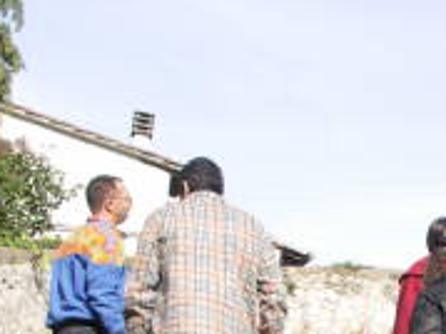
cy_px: 411
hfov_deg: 22.6
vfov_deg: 17.5
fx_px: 1030
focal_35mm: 80
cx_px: 523
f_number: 5
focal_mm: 7.2
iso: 50
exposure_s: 1/125
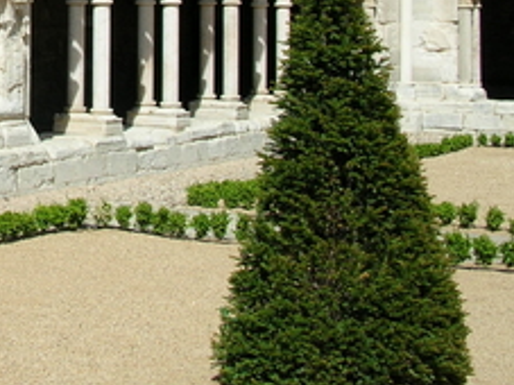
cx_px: -120
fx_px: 1410
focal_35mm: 95
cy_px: -62
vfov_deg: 15.1
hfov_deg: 19.3
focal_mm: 6
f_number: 3.7
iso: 50
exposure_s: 1/797
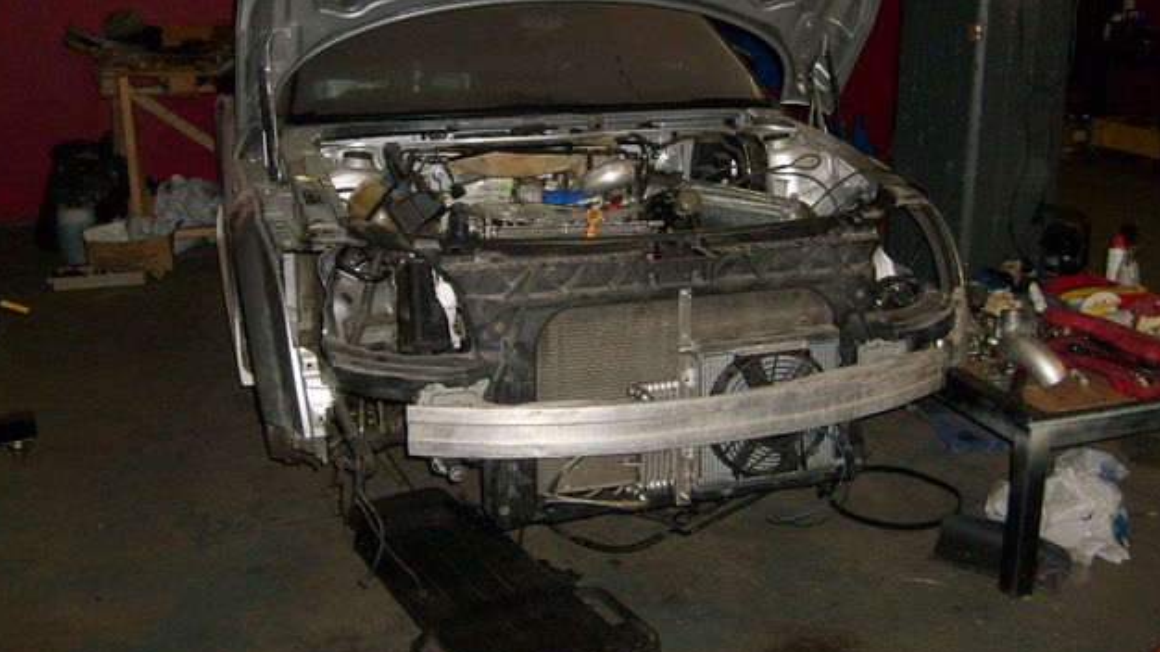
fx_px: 1199
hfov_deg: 51.6
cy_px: 263
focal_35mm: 39
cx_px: 573
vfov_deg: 30.3
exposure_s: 1/45
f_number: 2.8
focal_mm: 5.8
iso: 100
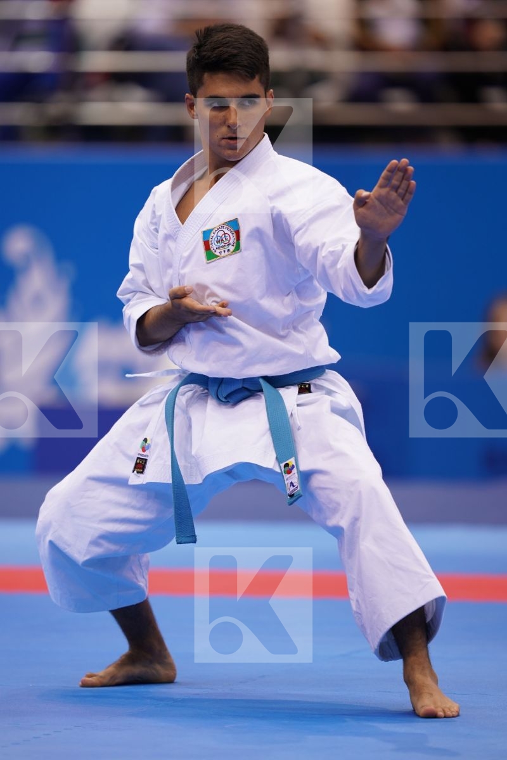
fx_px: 8449
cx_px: 254
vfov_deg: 5.2
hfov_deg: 3.4
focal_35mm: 400
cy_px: 380
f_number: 2.8
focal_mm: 400
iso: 640
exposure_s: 1/500
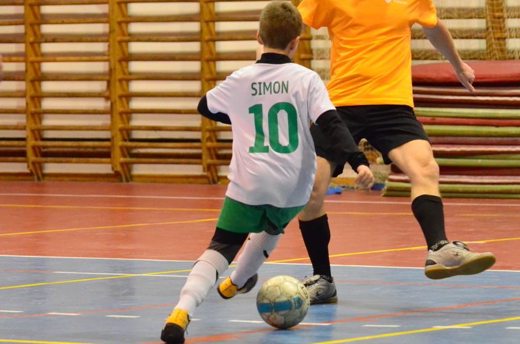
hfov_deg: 8.4
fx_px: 3545
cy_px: 125
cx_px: 310
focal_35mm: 246
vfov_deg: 5.6
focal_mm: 116
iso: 6400
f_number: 5
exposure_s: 1/640
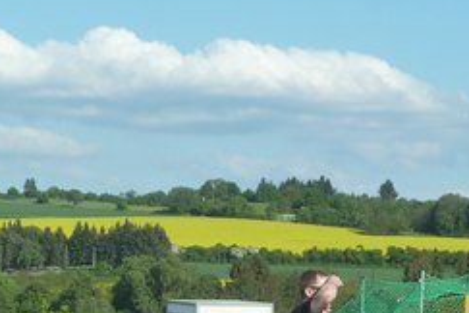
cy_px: 393
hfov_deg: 9.5
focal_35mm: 216
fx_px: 2814
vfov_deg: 6.3
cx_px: 237
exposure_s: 1/500
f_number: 4.5
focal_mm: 11.9
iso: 125
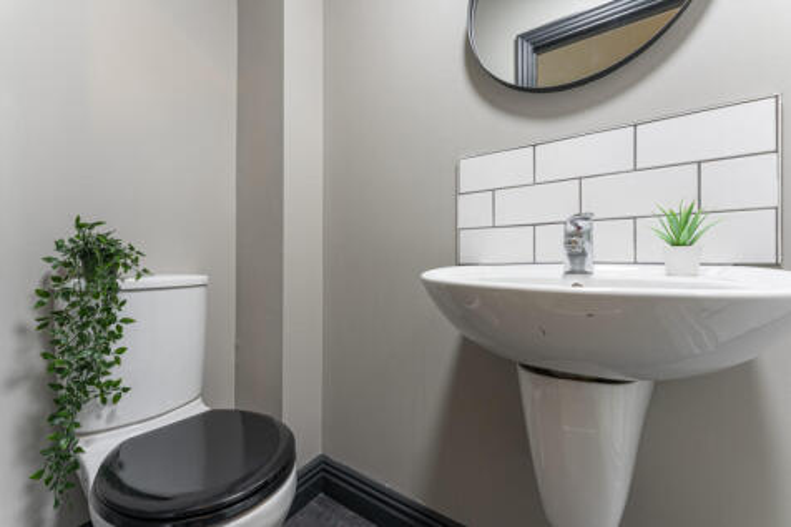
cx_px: 396
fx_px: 307
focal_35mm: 14
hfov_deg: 104.3
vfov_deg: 81.2
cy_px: 264
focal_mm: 14
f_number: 6.3
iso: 100
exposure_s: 1/3
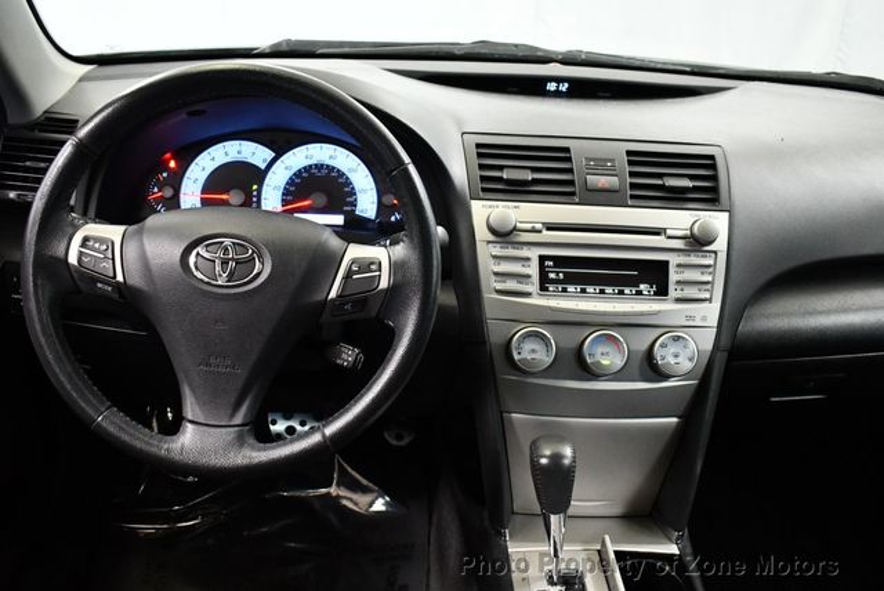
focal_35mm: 36
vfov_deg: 36.9
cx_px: 442
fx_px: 885
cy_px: 296
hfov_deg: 53.1
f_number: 3.5
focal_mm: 18
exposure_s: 1/80
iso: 3200
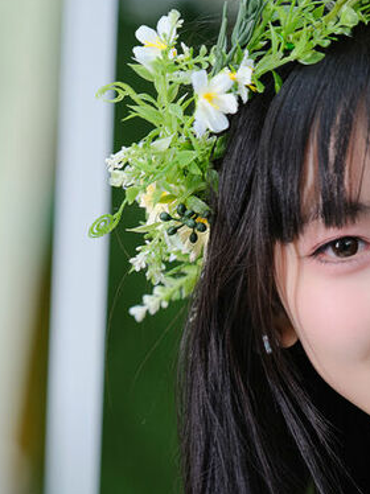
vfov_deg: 6.0
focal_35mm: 326
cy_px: 746
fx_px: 4651
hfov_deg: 4.5
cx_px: 427
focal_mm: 110
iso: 250
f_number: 2.8
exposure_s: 1/160
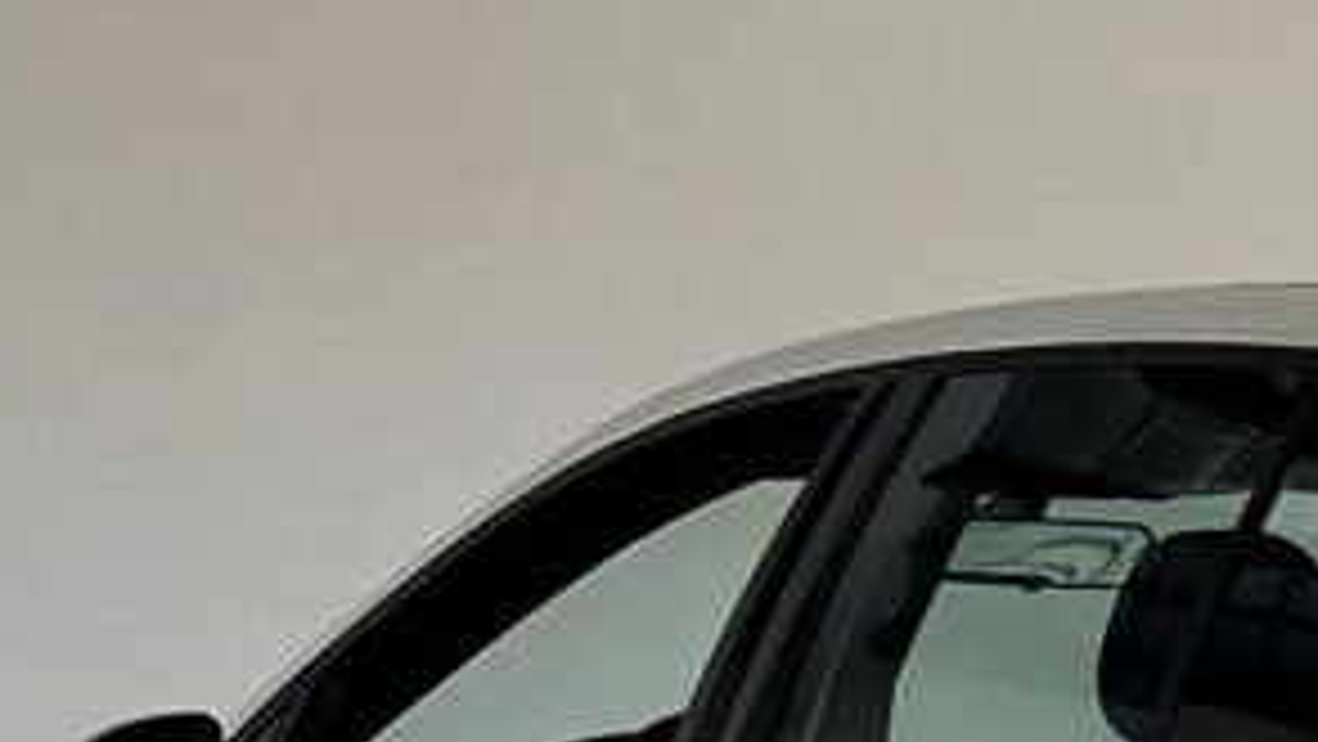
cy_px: 724
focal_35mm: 229
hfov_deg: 9.3
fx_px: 8005
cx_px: 1466
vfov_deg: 5.3
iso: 125
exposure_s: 1/121
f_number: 2.8
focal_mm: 9
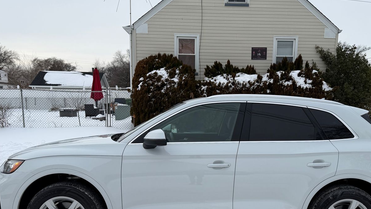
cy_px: 145
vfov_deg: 33.3
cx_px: 210
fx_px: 344
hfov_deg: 56.4
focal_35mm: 35
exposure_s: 1/2801
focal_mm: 6.76
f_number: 1.78
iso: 80
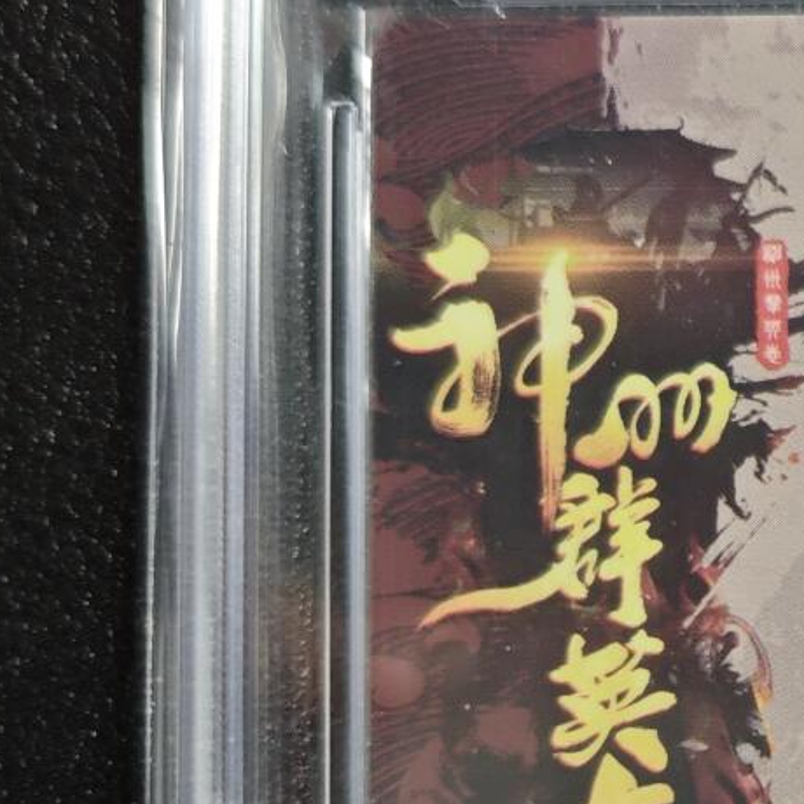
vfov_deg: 18.9
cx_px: 1073
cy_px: 732
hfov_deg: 17.9
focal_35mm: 90
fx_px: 2365
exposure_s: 1/100
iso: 500
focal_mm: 4.94
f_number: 1.5
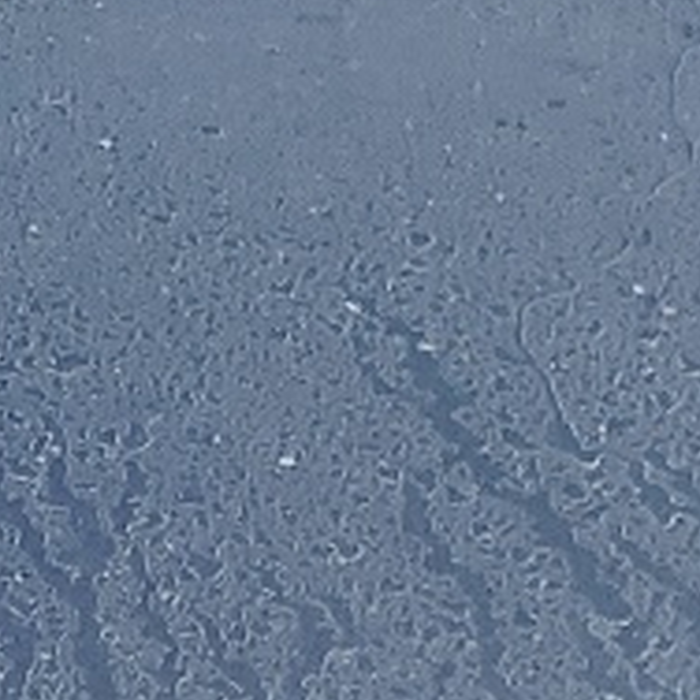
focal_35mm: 196
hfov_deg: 8.6
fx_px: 4484
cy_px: 1824
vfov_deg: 8.1
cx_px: -588
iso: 50
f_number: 1.5
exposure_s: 1/2000
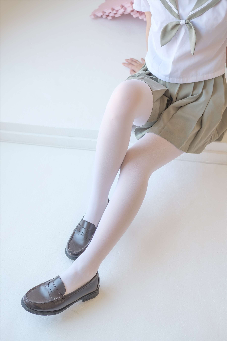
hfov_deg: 25.5
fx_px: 501
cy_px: 170
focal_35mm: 53
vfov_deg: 37.5
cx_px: 114
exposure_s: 1/100
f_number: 2.8
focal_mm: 35
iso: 200
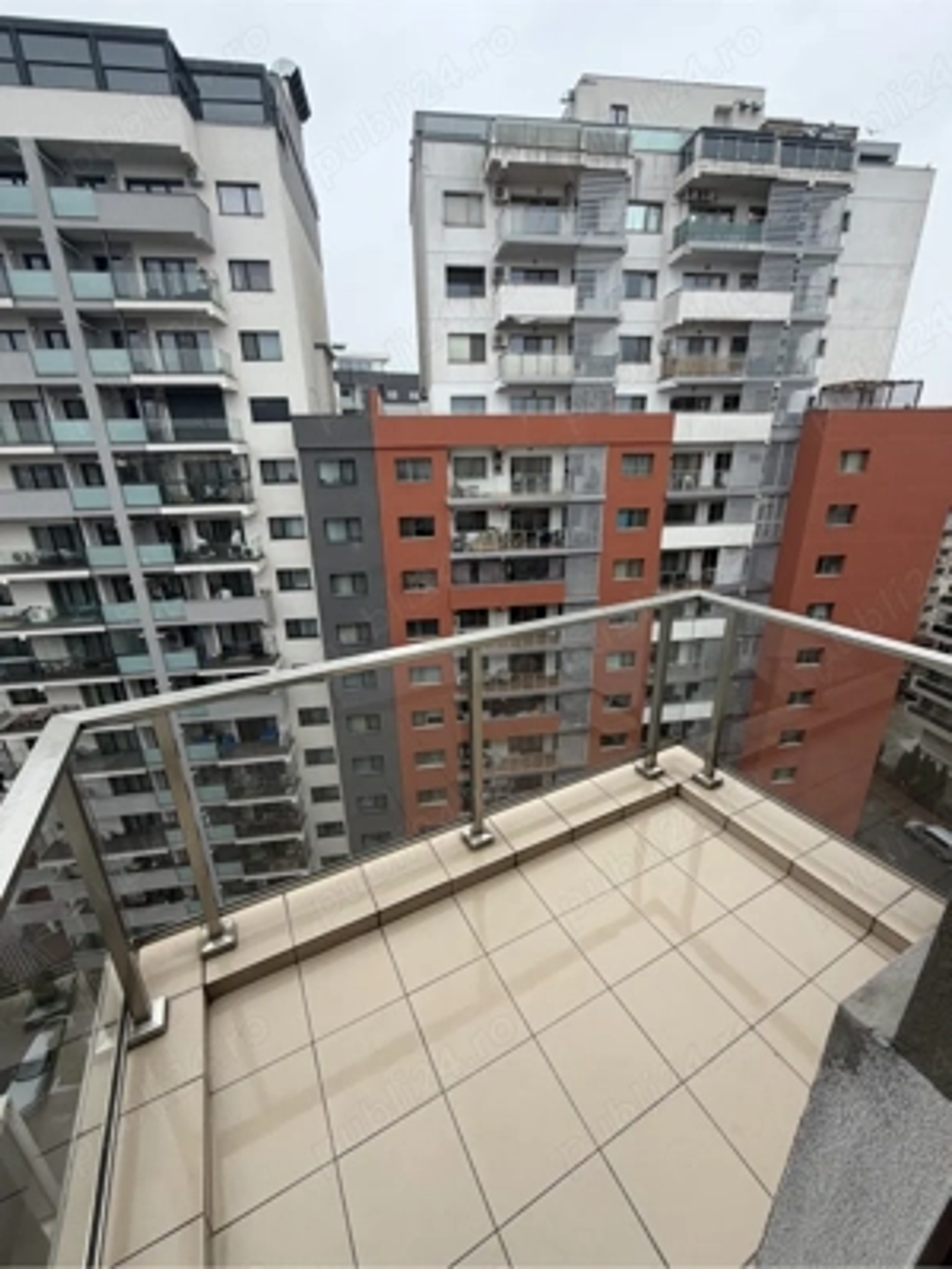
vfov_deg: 102.1
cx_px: 476
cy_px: 634
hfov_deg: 85.7
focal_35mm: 14
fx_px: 513
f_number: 2.2
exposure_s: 1/121
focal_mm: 2.22
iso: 50
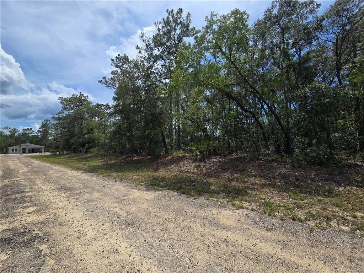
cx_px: 182
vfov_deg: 89.9
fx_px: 137
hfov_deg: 106.2
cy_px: 136
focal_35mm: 13
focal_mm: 2.2
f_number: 2.2
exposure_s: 1/2985
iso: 50
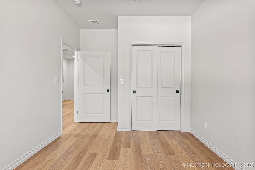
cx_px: 128
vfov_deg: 67.4
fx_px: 127
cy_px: 85
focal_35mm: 18
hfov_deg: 90.0
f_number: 10
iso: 640
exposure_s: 1/6
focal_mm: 18
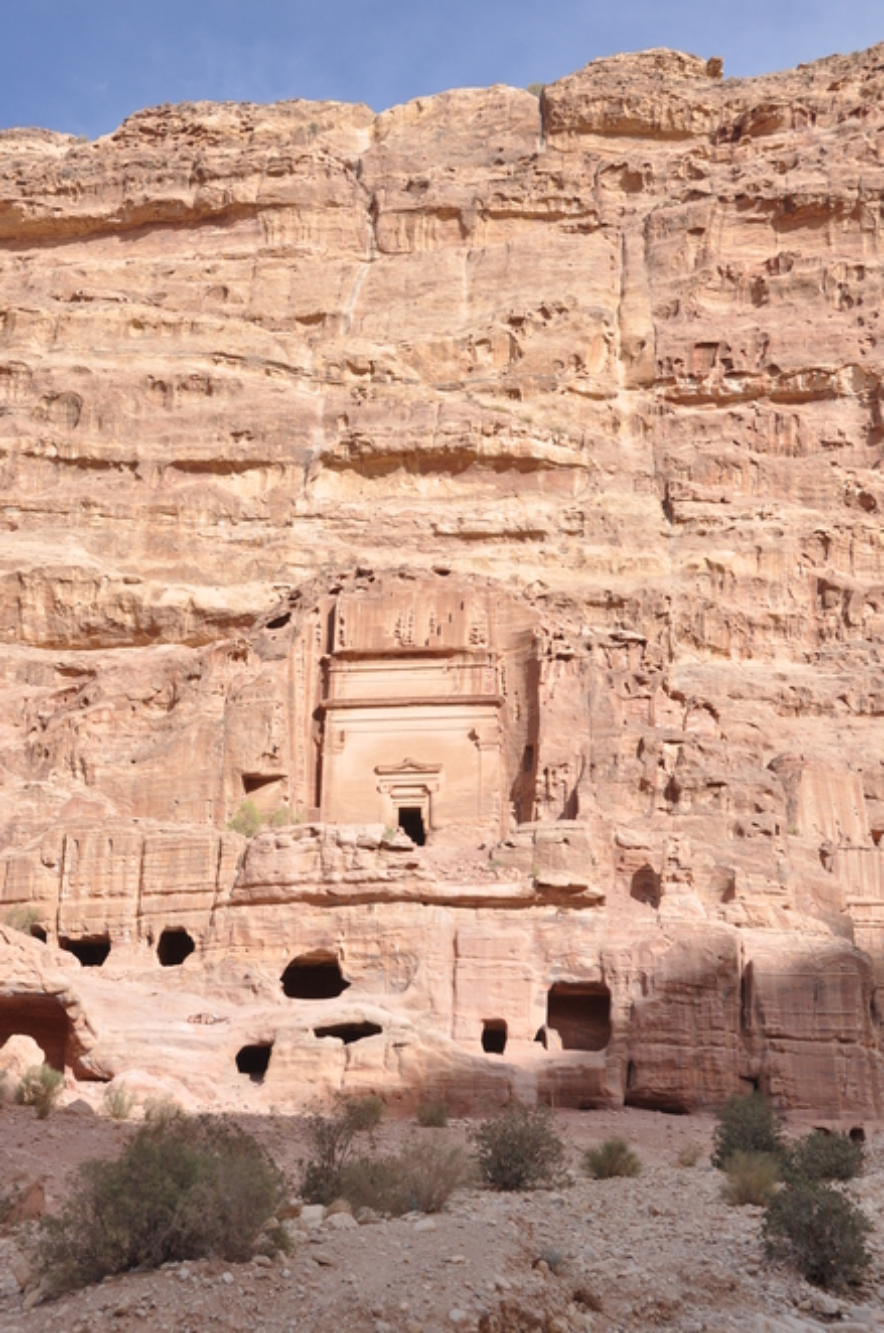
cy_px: 666
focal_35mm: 44
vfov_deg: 45.0
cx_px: 442
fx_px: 1608
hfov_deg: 30.7
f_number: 9
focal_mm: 29
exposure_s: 1/320
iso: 200
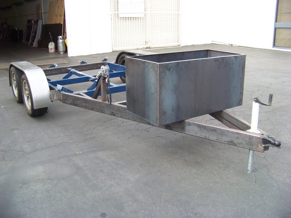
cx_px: 146
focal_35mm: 36
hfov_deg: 51.4
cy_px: 109
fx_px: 303
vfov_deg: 39.7
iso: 72
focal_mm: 5.85
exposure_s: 1/200
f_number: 2.8
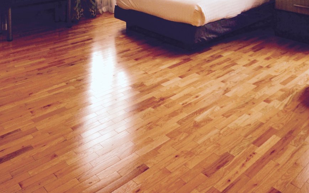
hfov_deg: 53.9
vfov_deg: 29.9
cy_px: -42
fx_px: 303
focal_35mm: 36
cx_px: 142
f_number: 4
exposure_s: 1/80
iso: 400
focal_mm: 10
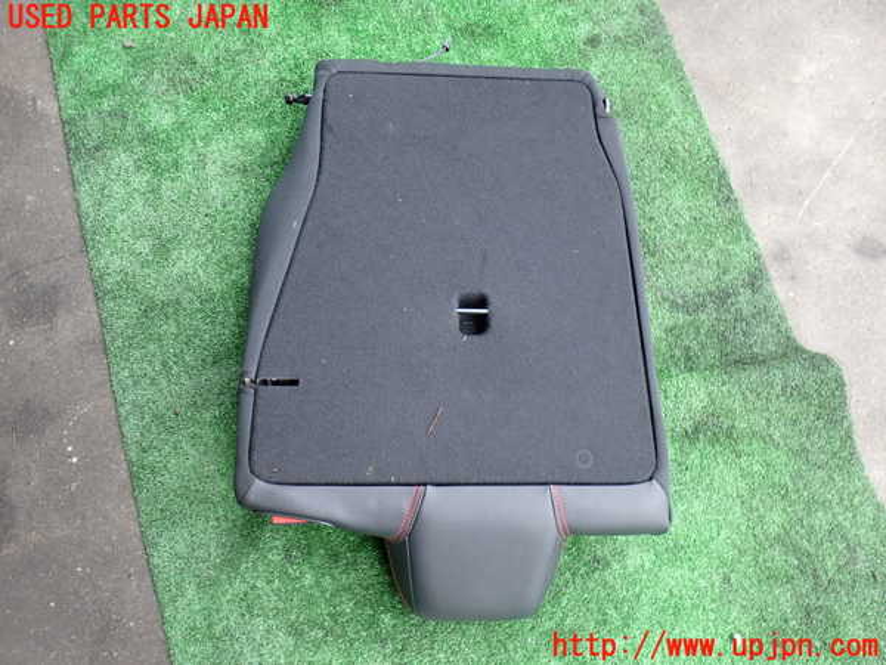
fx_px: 768
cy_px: 332
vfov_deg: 46.8
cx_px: 443
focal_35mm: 30
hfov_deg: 60.0
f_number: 2.3
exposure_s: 1/160
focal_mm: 5.4
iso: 100
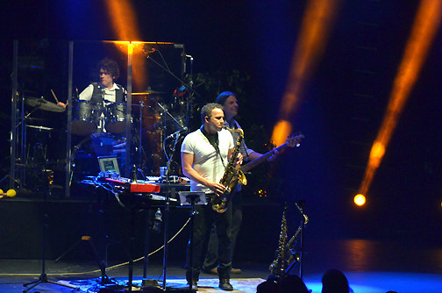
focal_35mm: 202
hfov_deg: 10.2
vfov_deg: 6.8
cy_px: 146
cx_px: 221
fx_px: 2482
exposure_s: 1/100
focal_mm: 135
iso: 6400
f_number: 8
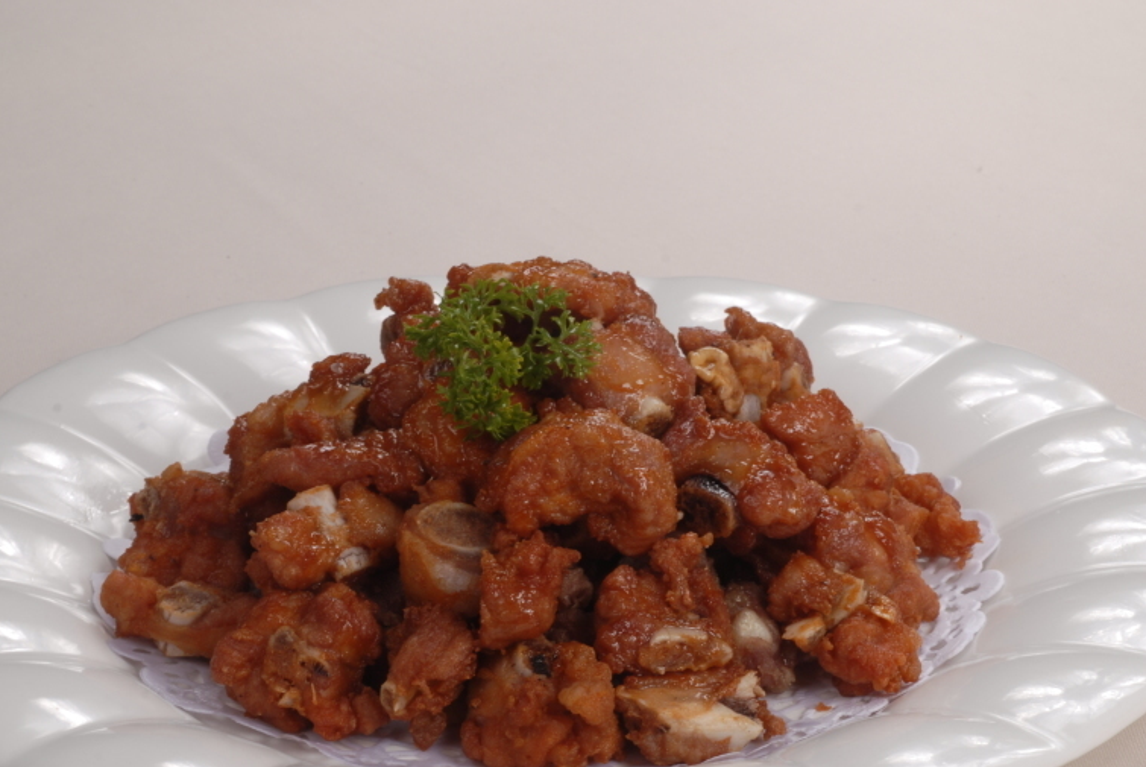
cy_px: 491
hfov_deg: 16.8
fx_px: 3887
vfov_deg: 11.3
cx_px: 557
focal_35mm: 122
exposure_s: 1/60
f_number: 22
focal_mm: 60
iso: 100
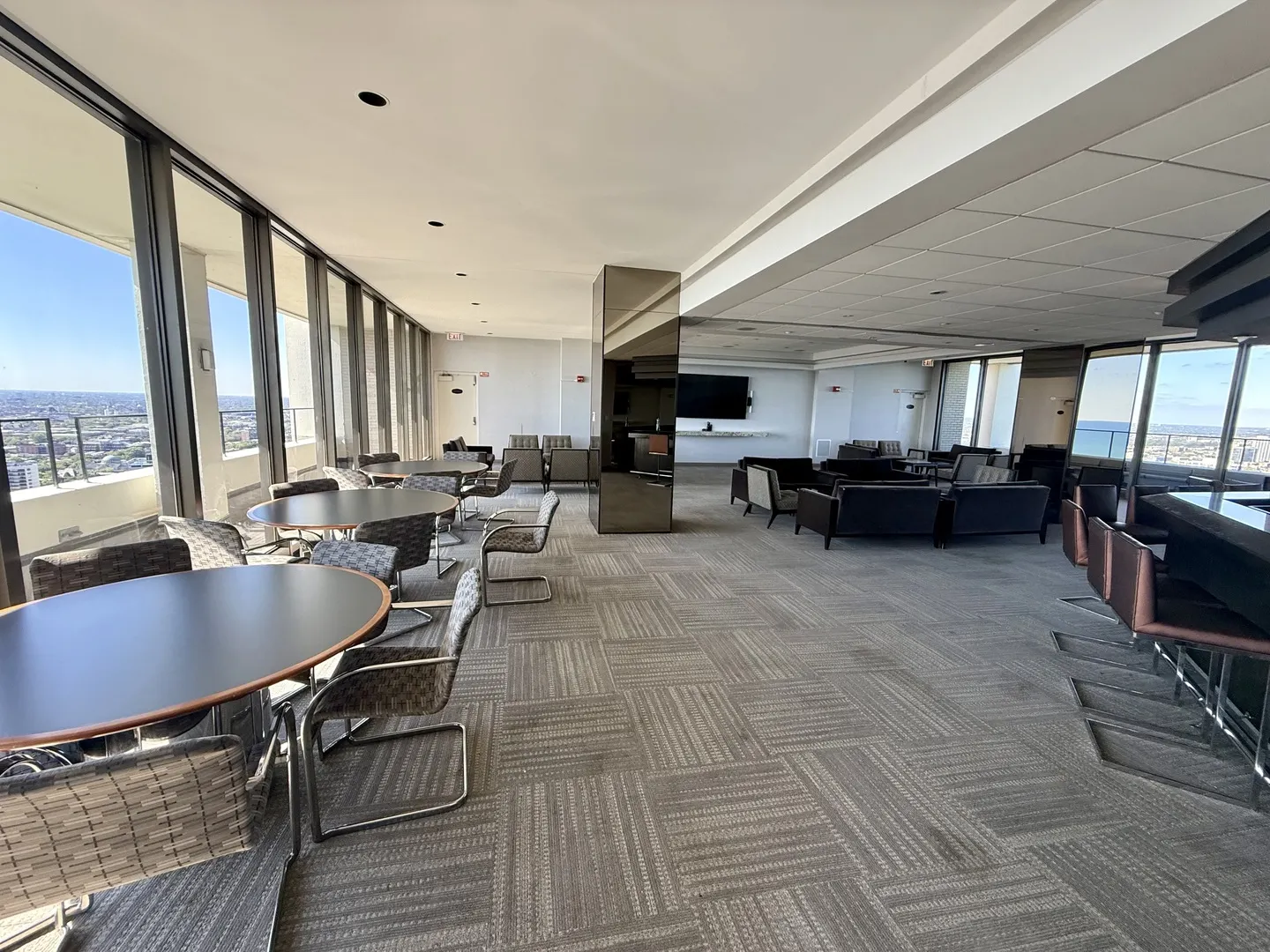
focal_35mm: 14
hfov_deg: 102.1
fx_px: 514
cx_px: 635
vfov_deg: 85.7
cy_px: 476
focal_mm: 2.22
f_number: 2.2
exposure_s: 1/99
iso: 160
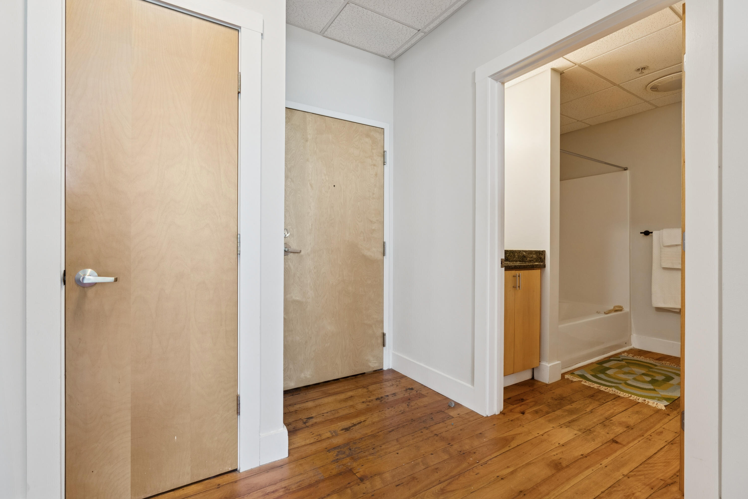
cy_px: 250
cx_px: 374
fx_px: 333
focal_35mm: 16
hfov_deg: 96.7
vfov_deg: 73.8
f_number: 7.1
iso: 320
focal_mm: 16
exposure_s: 1/20
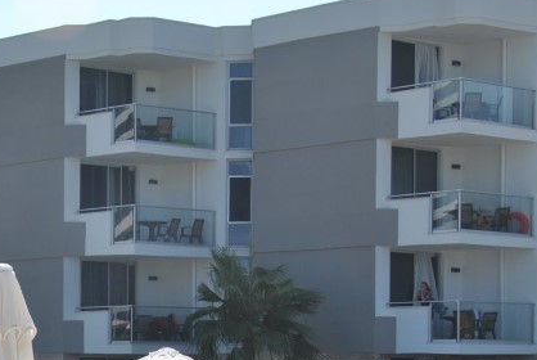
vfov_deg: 11.4
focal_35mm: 119
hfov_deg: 16.8
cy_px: 375
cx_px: 19
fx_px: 1783
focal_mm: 29
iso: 100
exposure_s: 1/250
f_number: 8
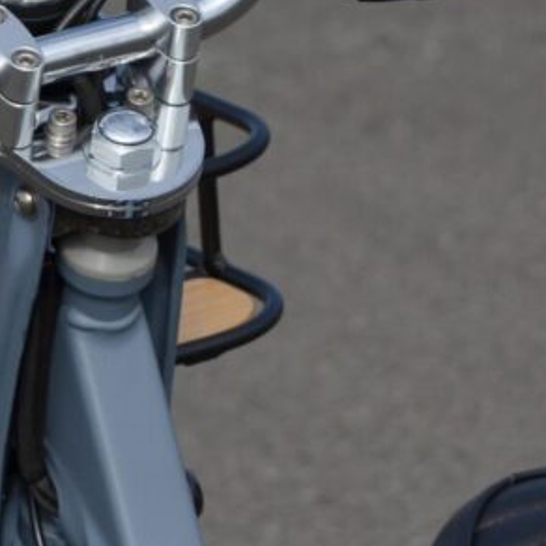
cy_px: 75
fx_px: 5407
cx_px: 86
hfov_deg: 5.8
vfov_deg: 5.8
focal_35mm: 303
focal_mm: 68
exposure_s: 1/4000
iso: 560
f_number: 5
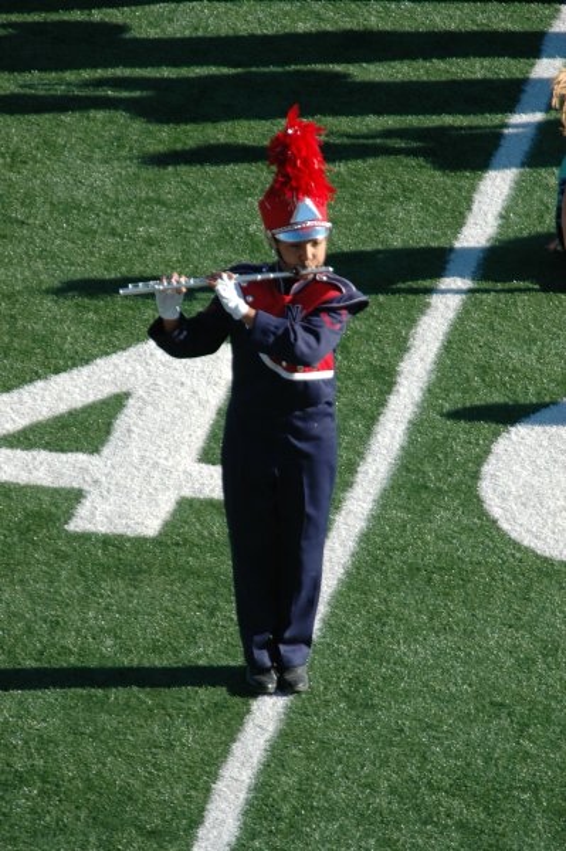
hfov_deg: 2.3
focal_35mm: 600
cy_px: 426
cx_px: 283
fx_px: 14173
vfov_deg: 3.4
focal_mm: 400
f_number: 5.6
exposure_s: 1/500
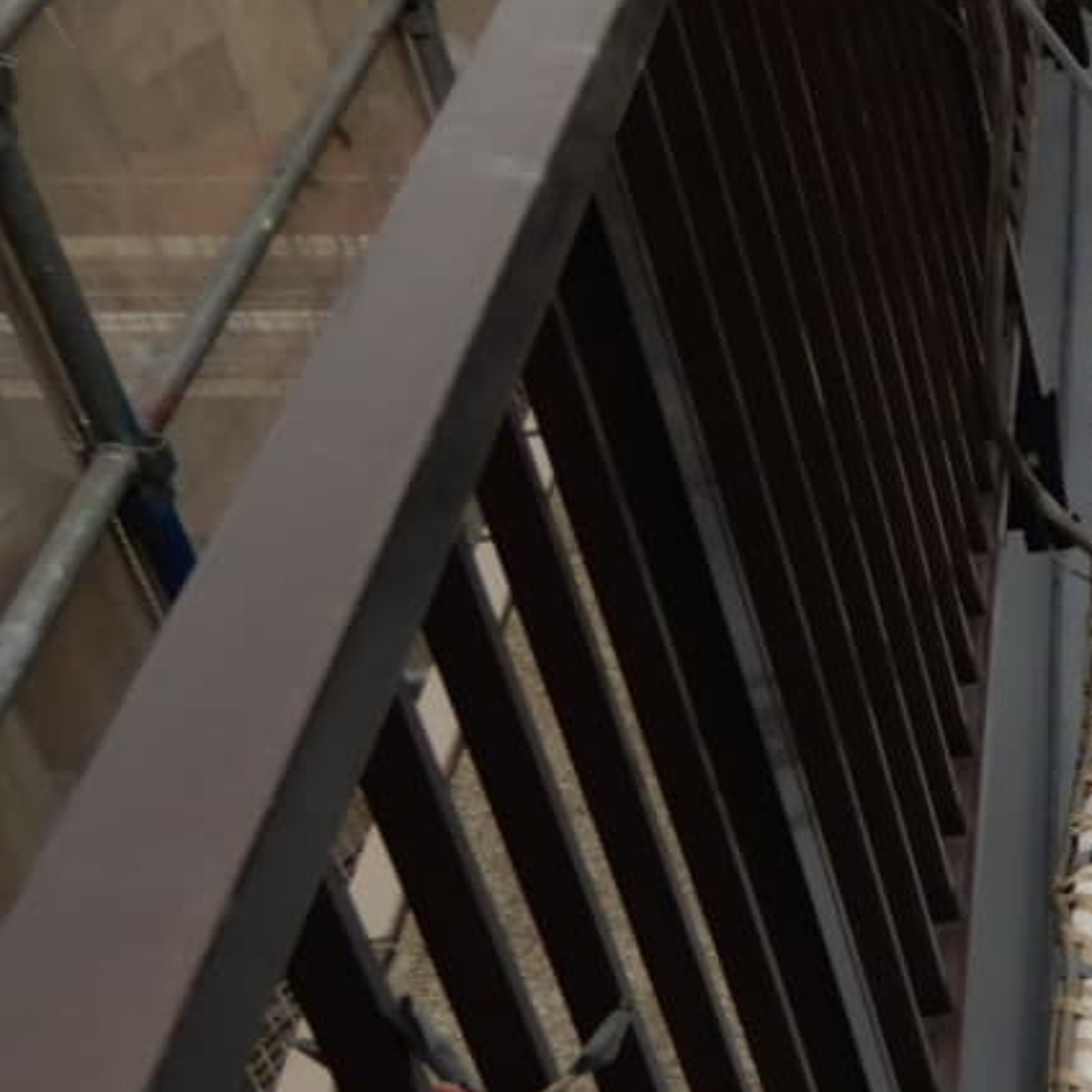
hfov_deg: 17.3
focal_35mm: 80
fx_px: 2855
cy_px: 1100
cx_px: 2017
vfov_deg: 20.9
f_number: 3.4
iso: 80
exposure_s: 1/500
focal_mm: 4.3
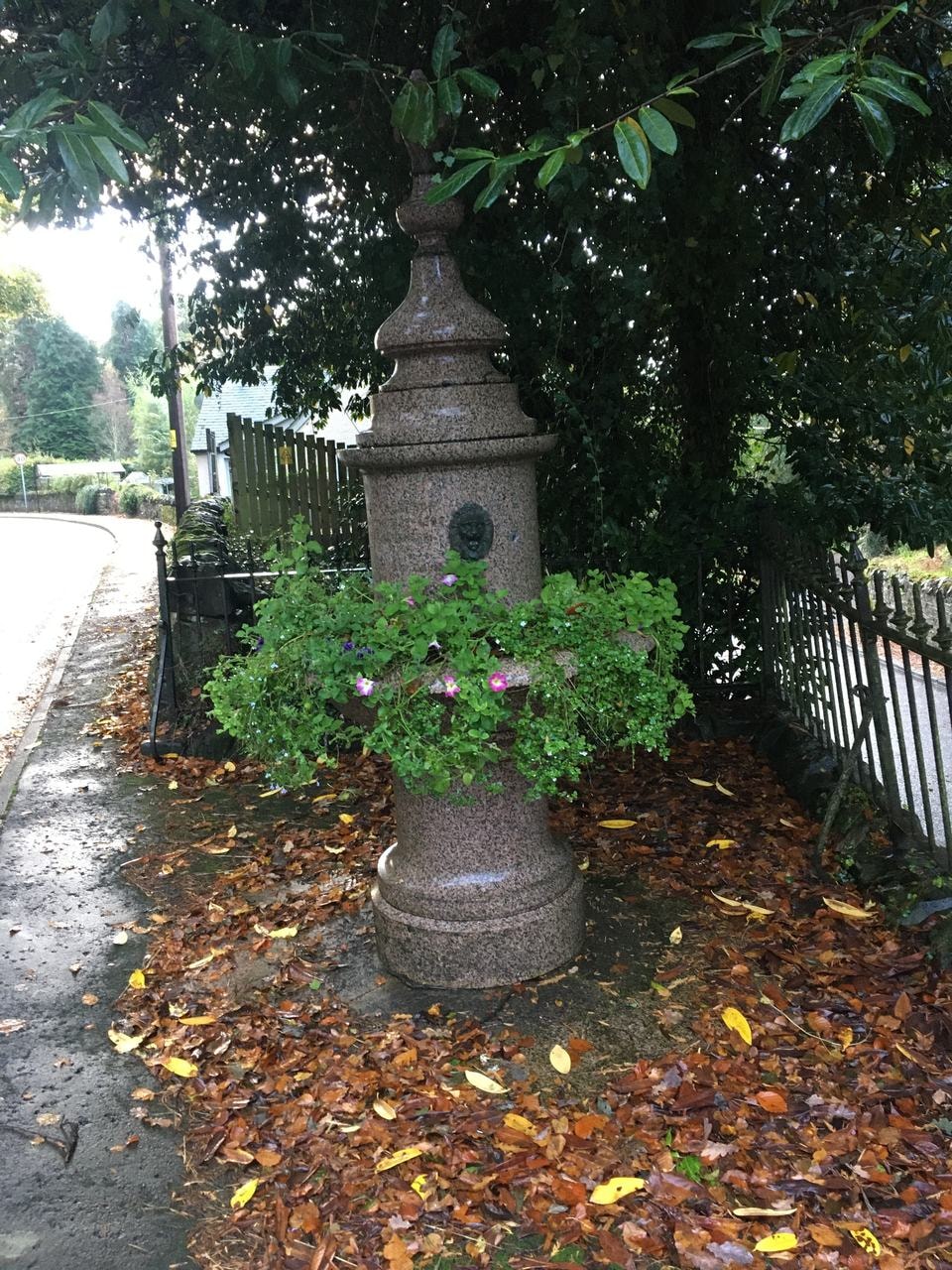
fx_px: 1063
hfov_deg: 48.2
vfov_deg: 61.7
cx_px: 476
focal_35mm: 29
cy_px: 635
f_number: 2.2
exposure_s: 1/20
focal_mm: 4.15
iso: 200
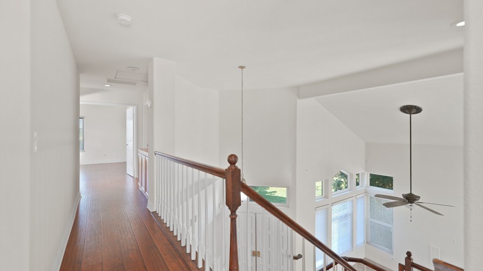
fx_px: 218
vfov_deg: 63.9
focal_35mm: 17
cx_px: 243
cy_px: 130
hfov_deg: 95.9
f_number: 4
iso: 500
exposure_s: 1/15
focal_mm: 16
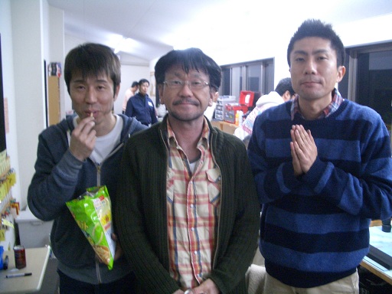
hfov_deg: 52.6
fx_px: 396
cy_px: 147
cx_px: 196
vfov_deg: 40.7
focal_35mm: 35
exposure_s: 1/25
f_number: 2.6
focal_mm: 5.8
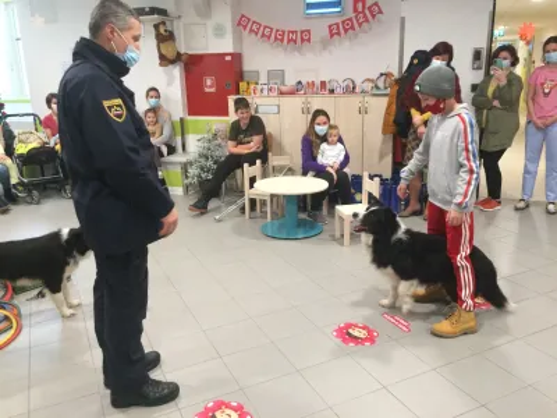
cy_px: 209
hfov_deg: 61.7
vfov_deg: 48.2
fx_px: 467
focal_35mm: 29
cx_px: 278
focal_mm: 4.15
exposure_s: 1/33
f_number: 2.2
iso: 80
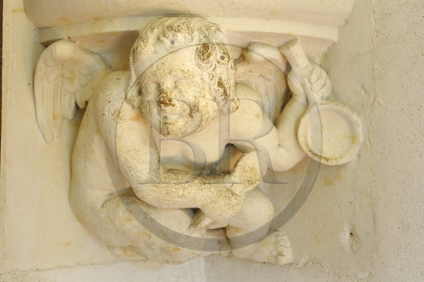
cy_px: 141
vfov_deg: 19.4
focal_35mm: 70
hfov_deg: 28.9
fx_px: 824
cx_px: 212
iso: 200
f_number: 13
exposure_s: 1.3
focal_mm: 70
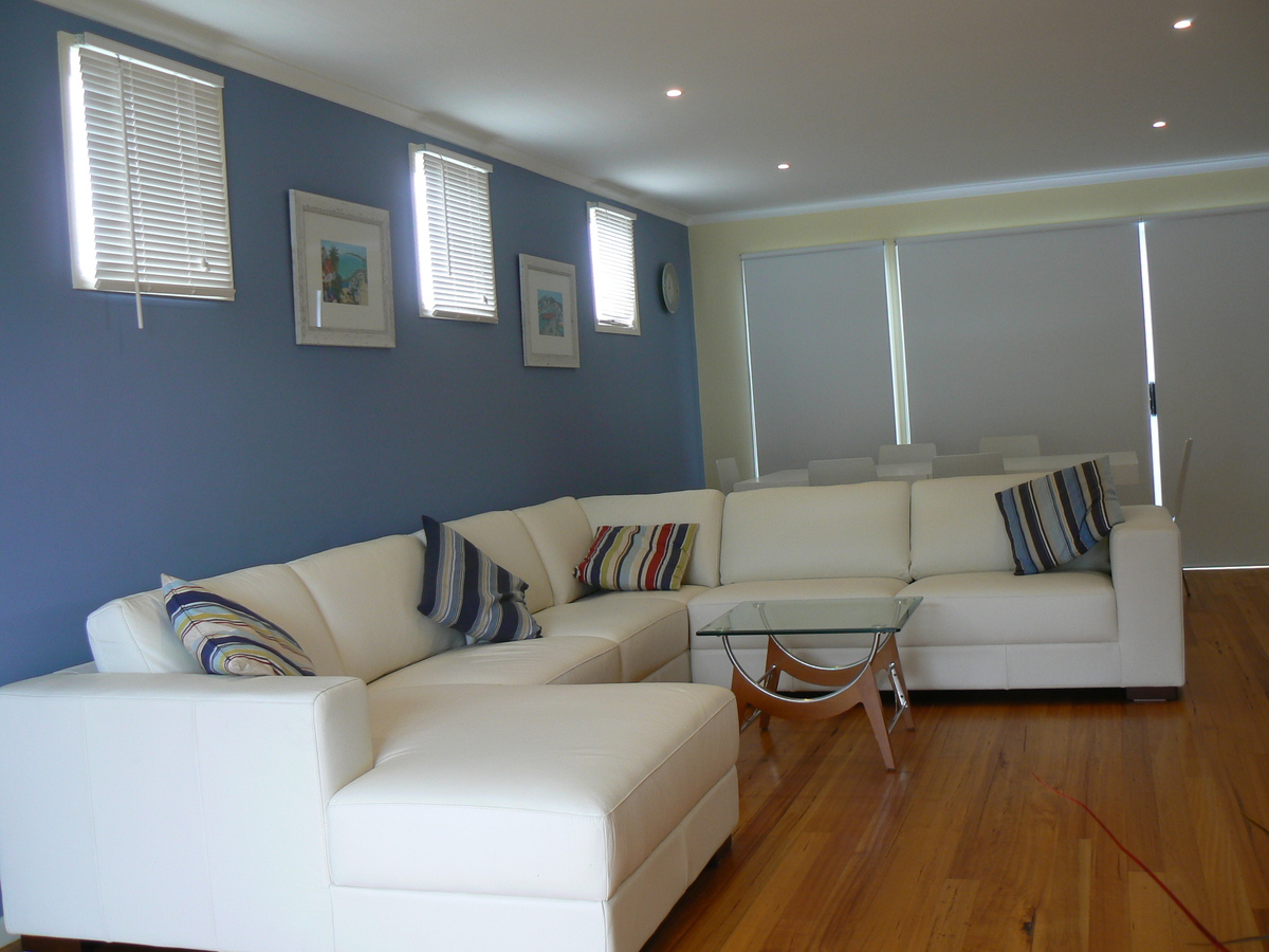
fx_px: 1320
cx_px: 634
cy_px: 476
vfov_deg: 39.7
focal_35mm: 36
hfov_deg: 51.4
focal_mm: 6
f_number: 2.8
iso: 80
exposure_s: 1/30
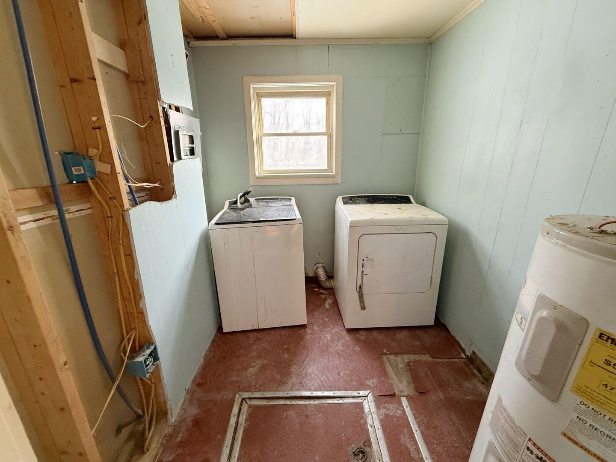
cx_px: 308
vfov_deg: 85.7
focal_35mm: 14
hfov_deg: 102.1
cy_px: 231
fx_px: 249
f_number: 2.2
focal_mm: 2.22
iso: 400
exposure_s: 1/60
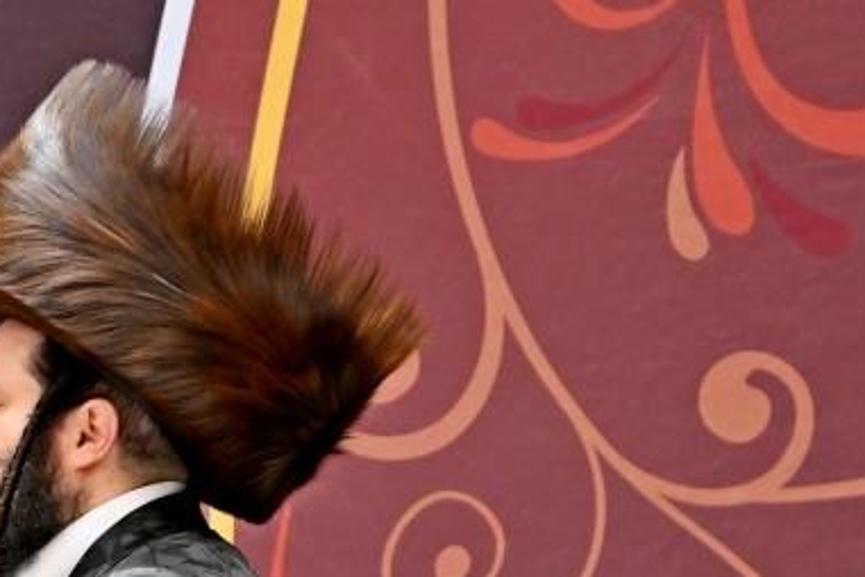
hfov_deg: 2.8
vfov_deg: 1.9
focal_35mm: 725
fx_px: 17419
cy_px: 702
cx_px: -177
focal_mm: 180
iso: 640
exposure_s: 1/800
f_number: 2.8
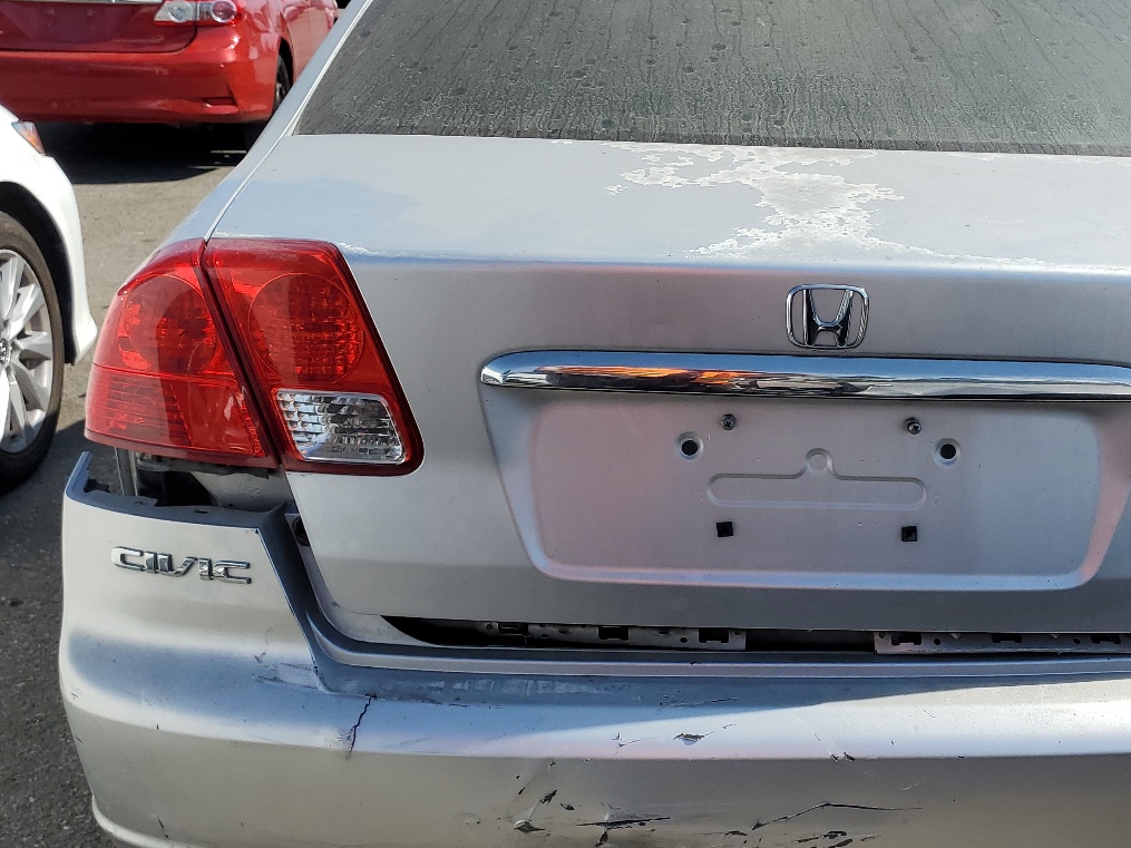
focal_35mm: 41
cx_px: 750
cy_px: 423
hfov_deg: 45.1
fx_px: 1339
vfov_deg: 35.1
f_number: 1.5
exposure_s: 1/3333
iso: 50
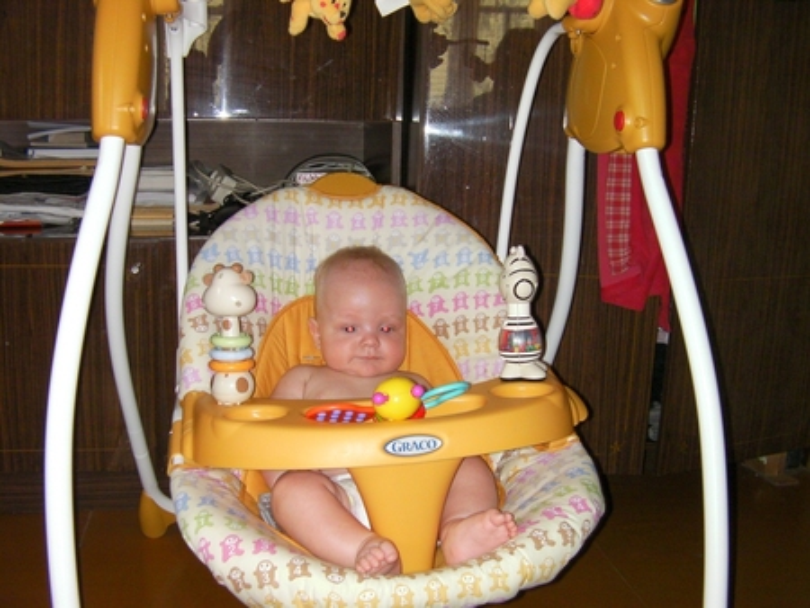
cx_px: 405
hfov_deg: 49.0
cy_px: 304
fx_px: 890
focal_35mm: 38
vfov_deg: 37.8
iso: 200
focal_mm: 6.8
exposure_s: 1/30
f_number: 3.5
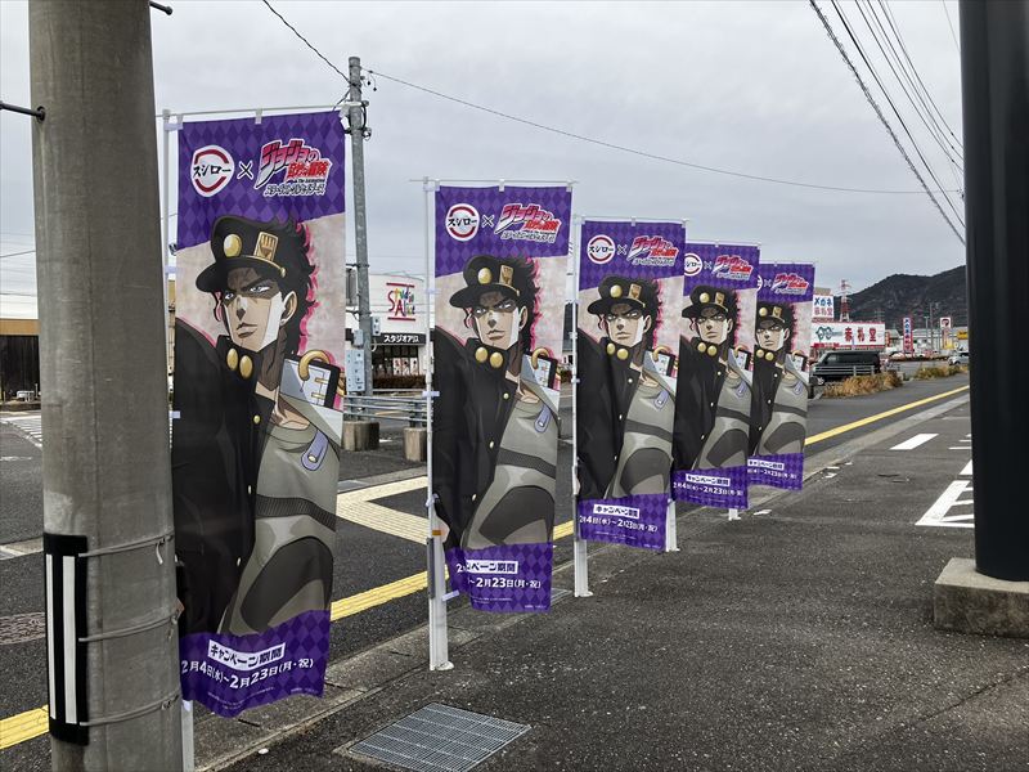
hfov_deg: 63.4
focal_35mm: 28
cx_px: 514
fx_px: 832
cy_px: 386
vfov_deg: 49.7
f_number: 1.8
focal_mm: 3.99
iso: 32
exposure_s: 1/1012
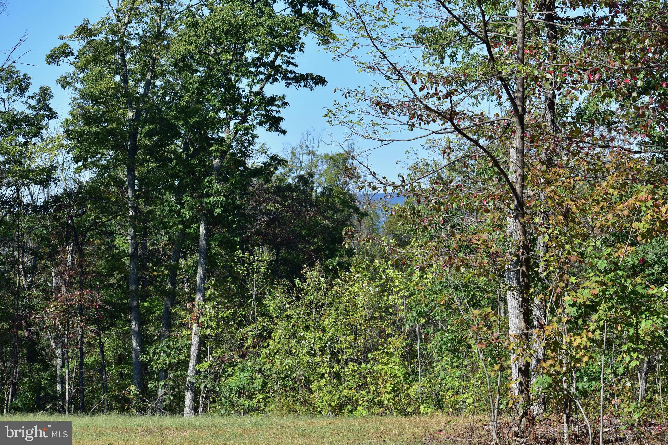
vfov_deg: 13.0
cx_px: 334
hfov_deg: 19.5
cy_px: 222
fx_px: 1948
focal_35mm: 105
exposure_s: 1/800
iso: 250
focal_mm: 70
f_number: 6.3
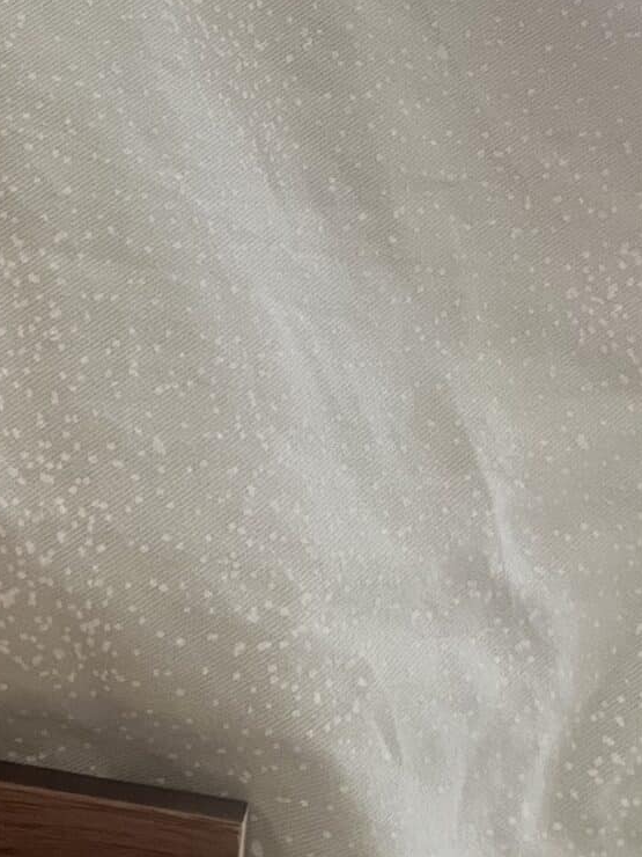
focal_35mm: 90
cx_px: -438
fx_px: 2226
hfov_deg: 14.8
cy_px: 173
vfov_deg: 21.5
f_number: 1.6
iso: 160
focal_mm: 5.1
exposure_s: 1/60
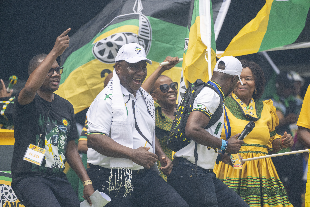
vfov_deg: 3.4
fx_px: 3444
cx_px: 155
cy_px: 104
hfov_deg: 5.2
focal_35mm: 400
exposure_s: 1/1000
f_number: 6.3
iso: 320
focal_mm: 400
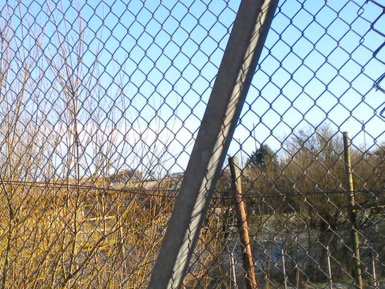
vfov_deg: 18.3
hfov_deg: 24.7
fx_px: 879
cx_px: 153
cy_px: 272
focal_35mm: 79
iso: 85
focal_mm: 6.3
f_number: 4.6
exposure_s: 1/263
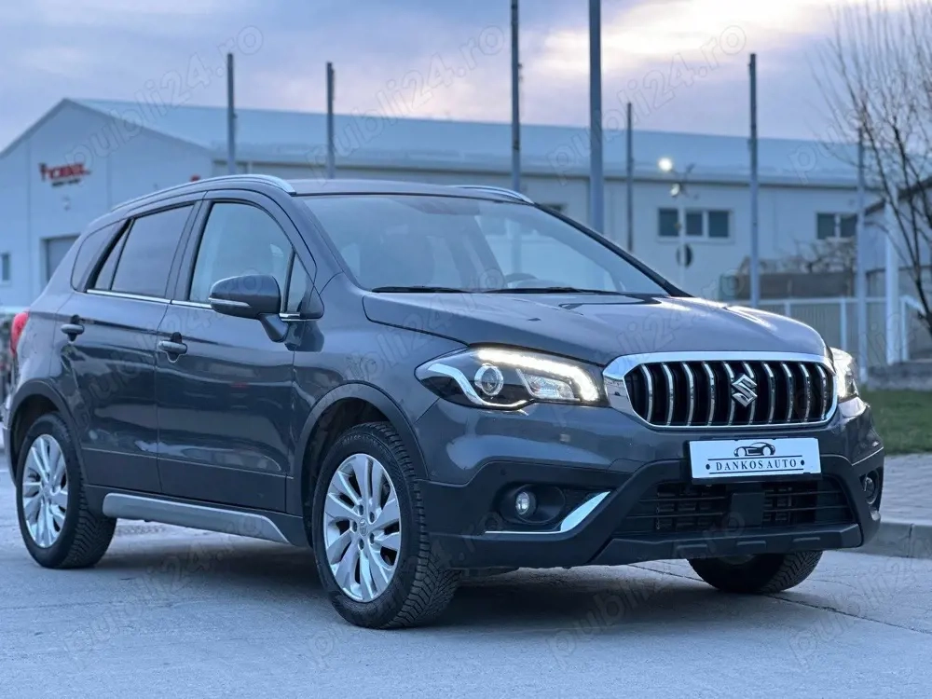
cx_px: 466
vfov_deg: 19.1
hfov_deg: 25.3
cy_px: 350
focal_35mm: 77
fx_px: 2073
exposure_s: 1/33
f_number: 2.8
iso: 160
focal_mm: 9
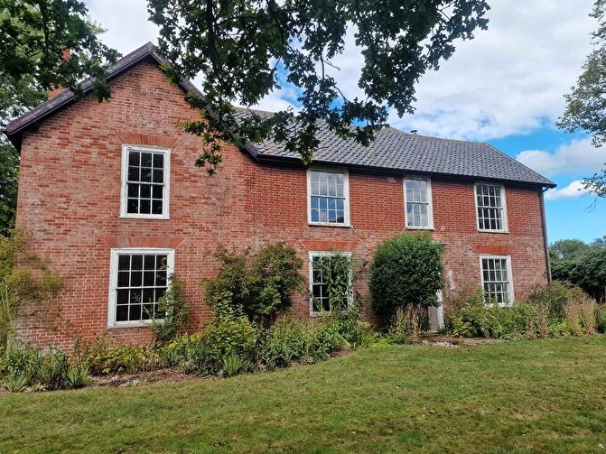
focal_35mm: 24
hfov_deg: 71.6
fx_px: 420
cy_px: 228
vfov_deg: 56.8
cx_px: 312
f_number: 1.8
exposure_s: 1/602
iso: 50
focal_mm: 6.4
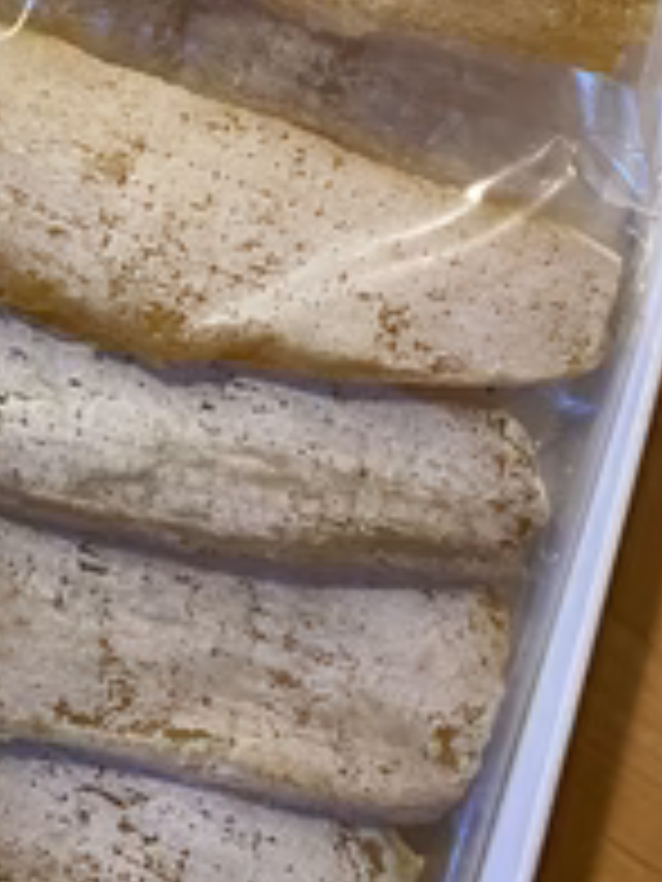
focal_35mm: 53
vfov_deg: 34.5
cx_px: 27
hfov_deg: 26.3
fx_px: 1351
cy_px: 117
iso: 100
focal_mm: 4.25
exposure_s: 1/50
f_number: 1.8
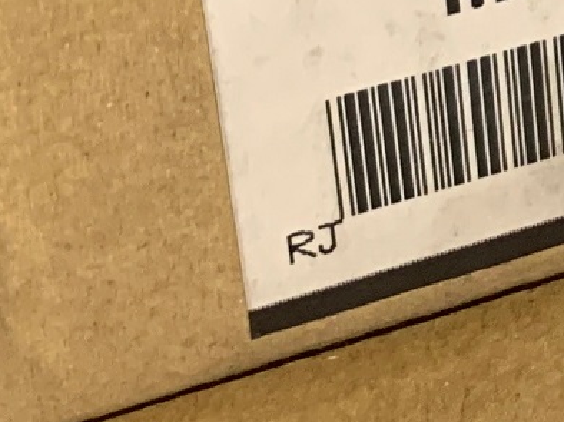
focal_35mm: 173
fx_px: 2817
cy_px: -346
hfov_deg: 10.4
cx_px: 1157
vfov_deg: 8.3
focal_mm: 4.25
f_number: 1.8
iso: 400
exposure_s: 1/39
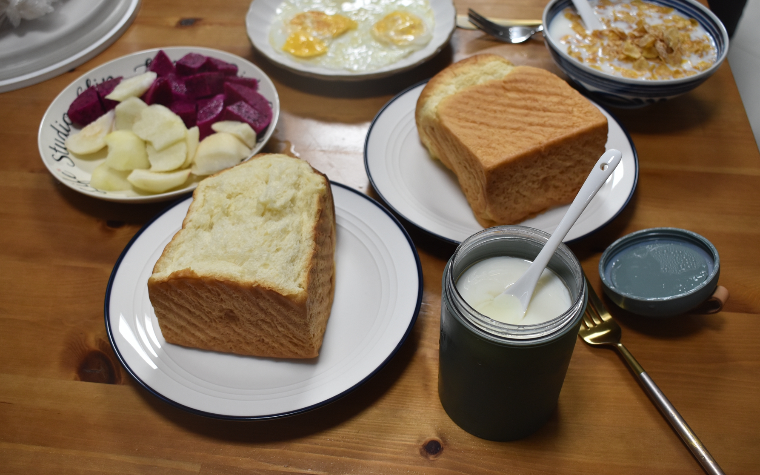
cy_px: 231
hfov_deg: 50.9
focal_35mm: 39
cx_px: 378
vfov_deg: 33.2
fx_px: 798
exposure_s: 1/50
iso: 800
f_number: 5
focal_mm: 25
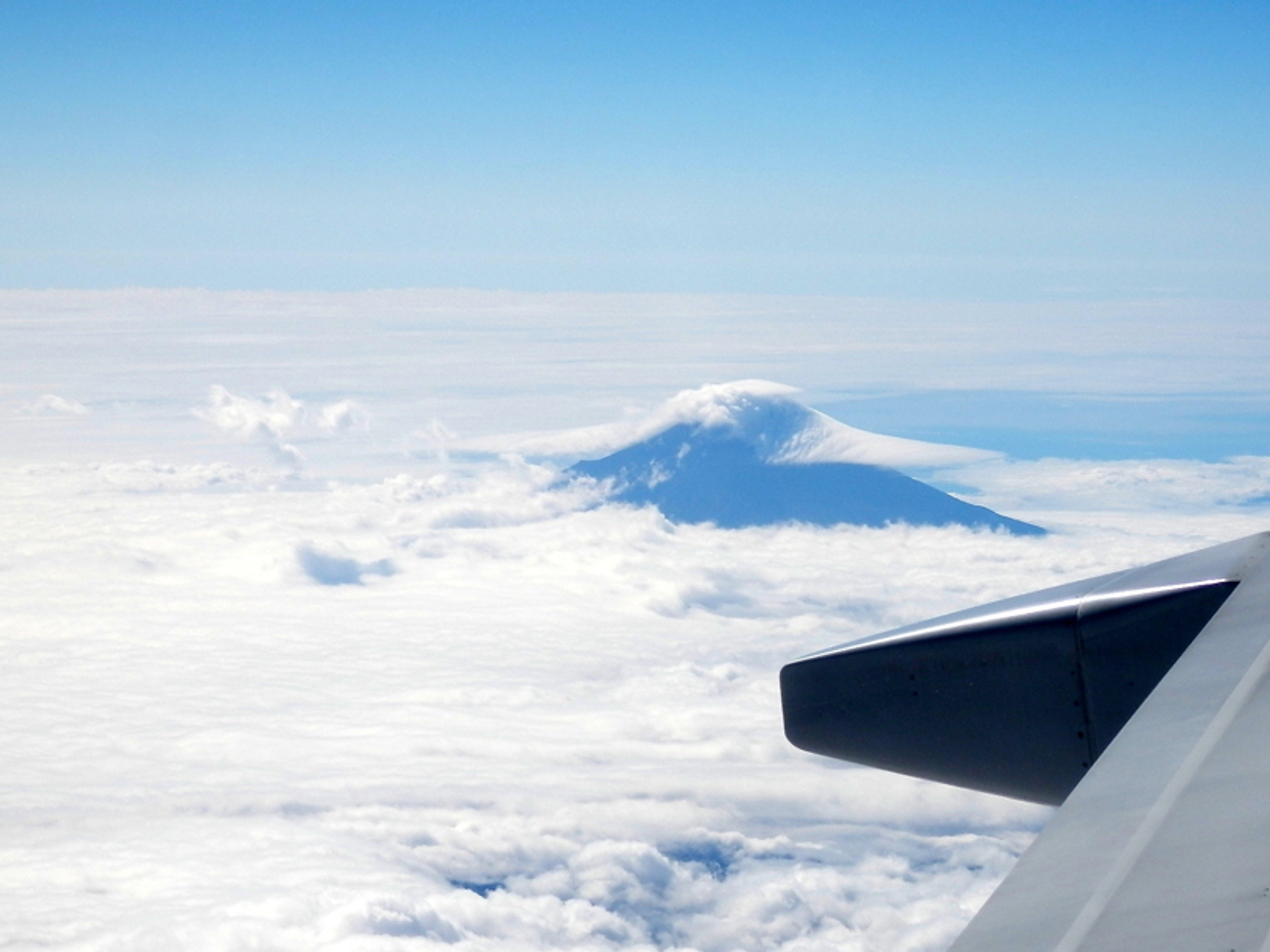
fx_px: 4880
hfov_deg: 14.8
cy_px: 499
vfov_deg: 11.1
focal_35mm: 133
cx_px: 772
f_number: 5
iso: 80
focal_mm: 19
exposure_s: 1/800
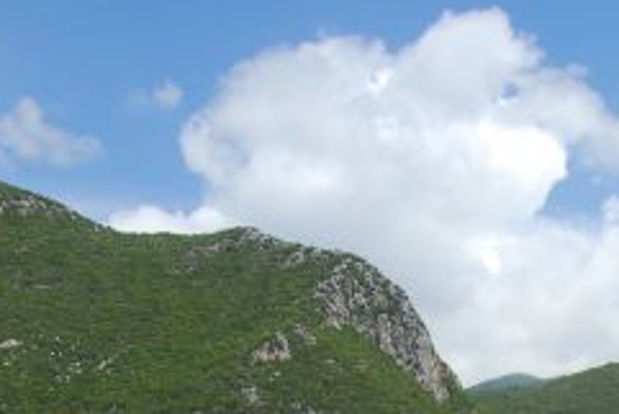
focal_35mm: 140
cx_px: 706
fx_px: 2409
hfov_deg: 14.3
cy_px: 762
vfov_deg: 9.3
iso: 100
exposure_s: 1/100
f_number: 6.3
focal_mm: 22
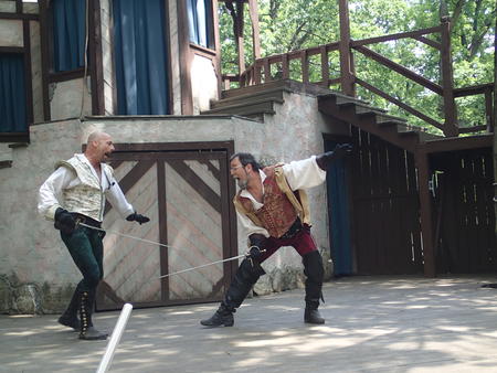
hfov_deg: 41.2
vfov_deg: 31.5
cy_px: 186
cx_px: 248
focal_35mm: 46
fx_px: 661
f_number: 3.1
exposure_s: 1/160
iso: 100
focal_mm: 8.4
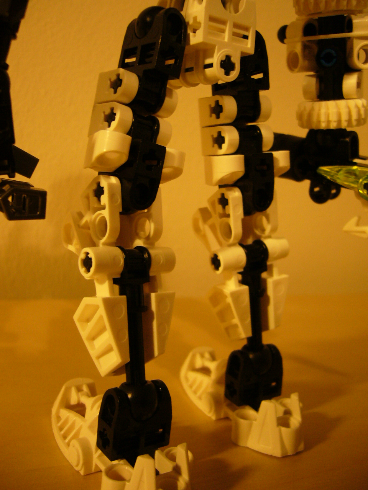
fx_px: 496
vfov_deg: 52.6
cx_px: 184
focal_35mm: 35
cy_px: 245
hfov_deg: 40.7
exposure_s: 1/13
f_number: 2.8
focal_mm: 5.8
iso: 200
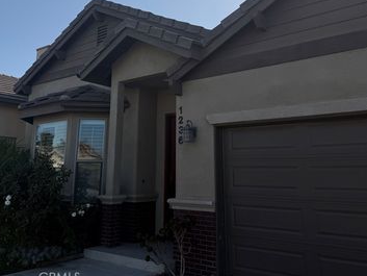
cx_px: 177
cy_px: 89
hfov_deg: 53.9
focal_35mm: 34
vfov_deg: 41.2
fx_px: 361
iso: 80
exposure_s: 1/5319
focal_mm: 6.76
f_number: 1.78
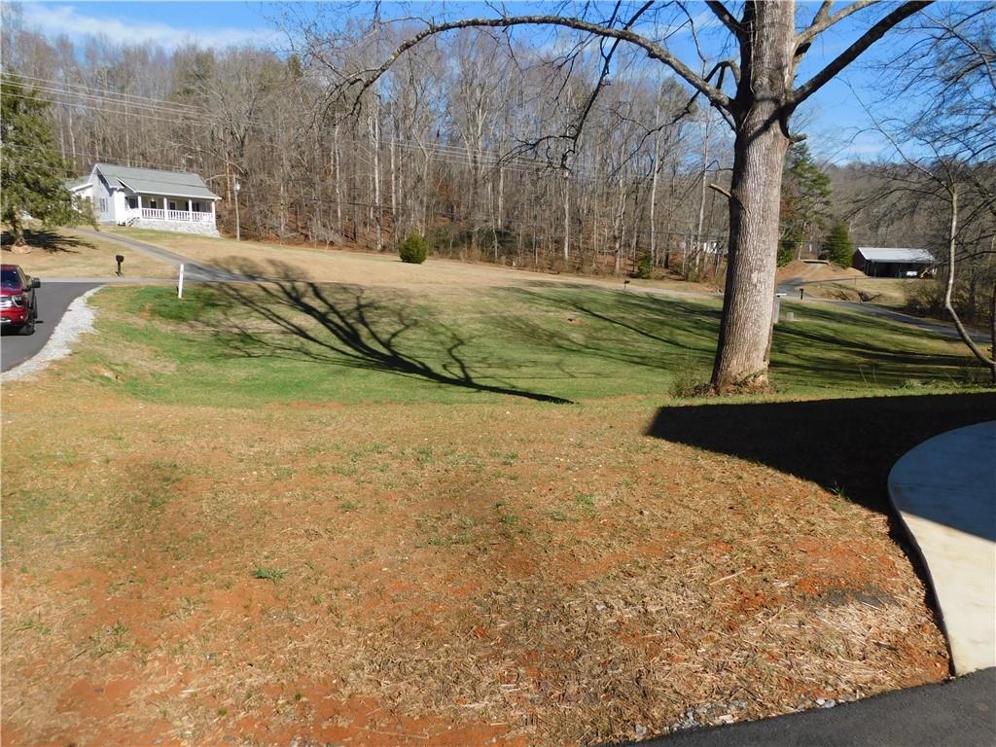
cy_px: 374
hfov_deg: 69.4
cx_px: 498
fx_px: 719
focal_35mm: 25
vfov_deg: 54.9
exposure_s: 1/400
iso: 125
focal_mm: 4.5
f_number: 6.2
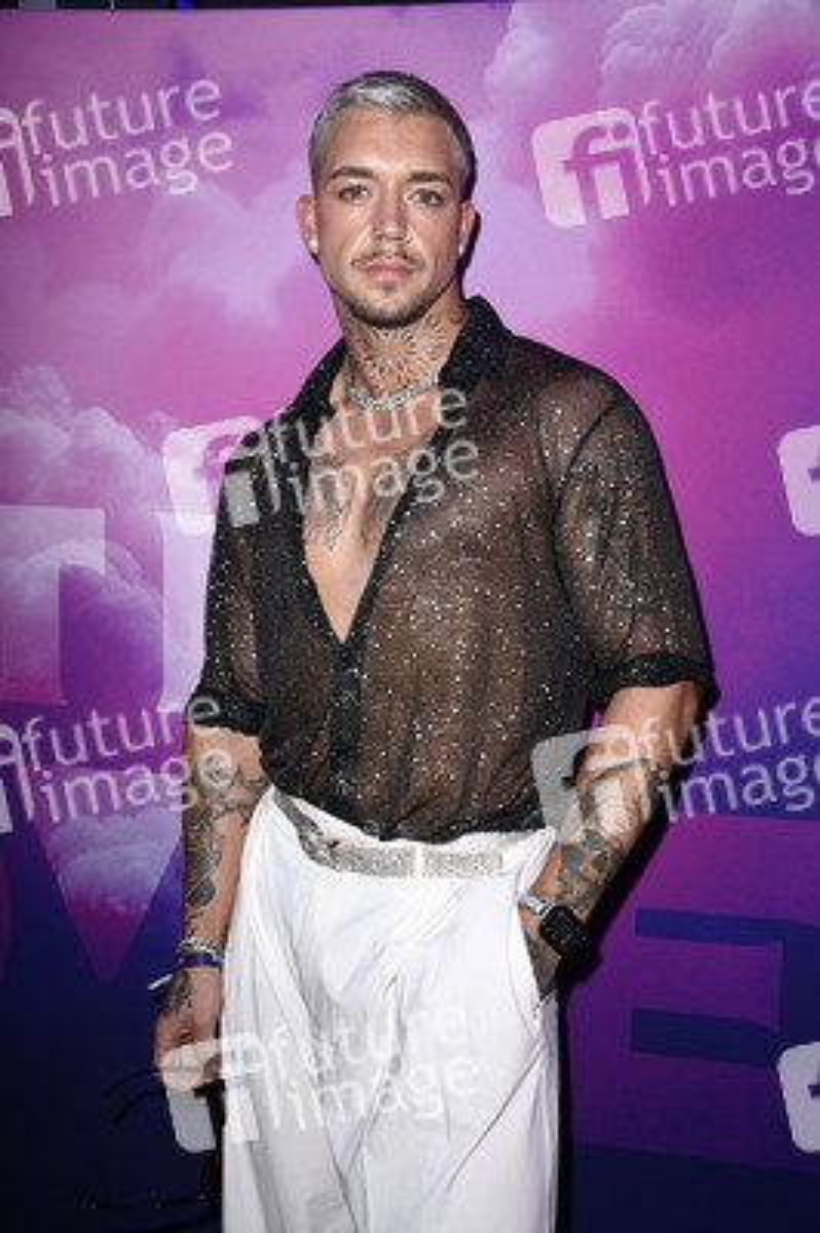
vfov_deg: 43.6
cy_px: 616
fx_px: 1540
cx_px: 410
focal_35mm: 45
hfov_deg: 29.8
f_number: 5.6
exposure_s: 1/250
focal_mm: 45
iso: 400
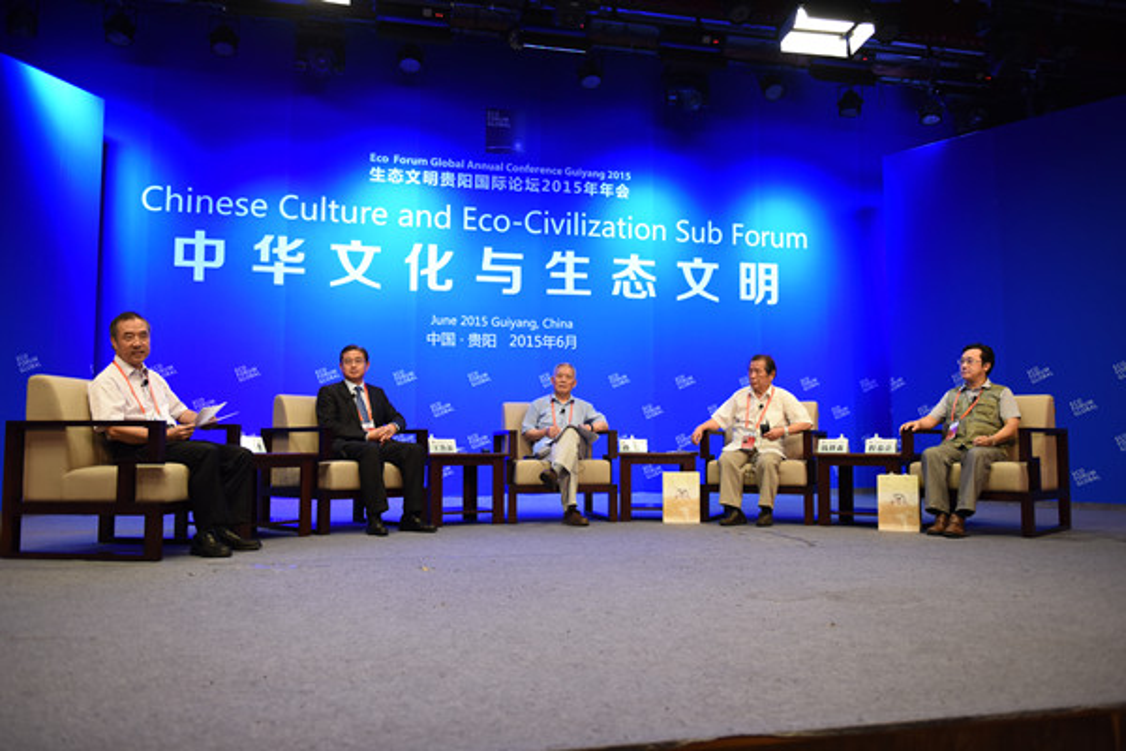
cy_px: 376
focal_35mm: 31
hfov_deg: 60.3
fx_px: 970
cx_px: 563
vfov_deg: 42.3
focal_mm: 31
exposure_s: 1/250
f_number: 2.8
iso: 1000
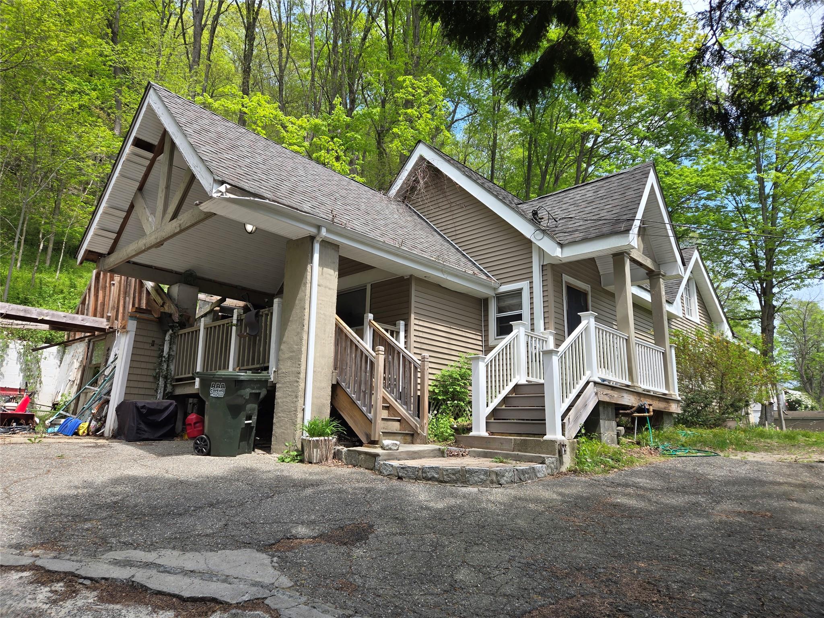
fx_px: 547
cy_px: 309
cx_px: 412
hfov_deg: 73.9
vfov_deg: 58.9
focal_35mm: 23
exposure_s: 1/820
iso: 25
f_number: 1.8
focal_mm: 5.4
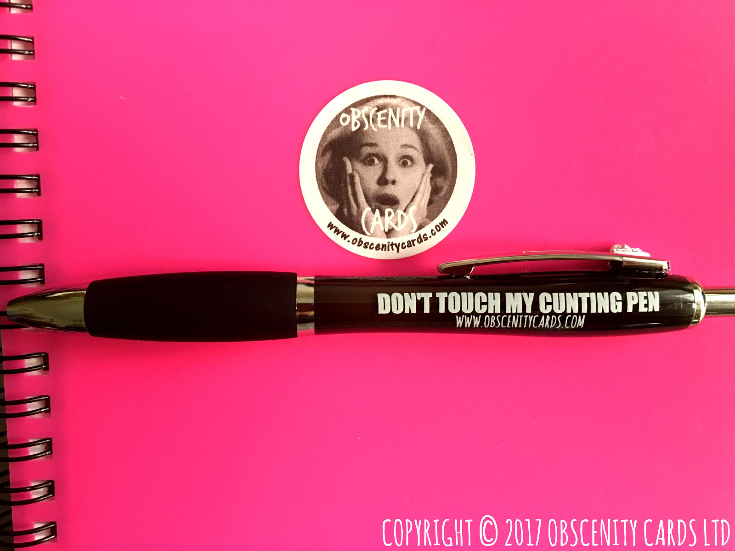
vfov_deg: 48.2
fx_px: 616
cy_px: 276
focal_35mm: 29
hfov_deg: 61.7
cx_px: 368
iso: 200
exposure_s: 1/20
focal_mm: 4.15
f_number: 2.2
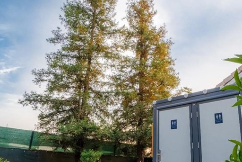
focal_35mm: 30
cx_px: 163
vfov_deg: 43.3
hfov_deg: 60.3
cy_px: 103
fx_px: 202
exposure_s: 1/500
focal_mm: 10
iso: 200
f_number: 8
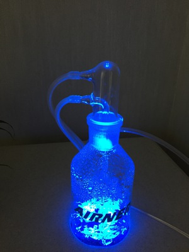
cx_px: 94
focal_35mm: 29
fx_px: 211
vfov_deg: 61.7
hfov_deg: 48.2
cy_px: 126
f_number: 2.2
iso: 250
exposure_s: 1/20
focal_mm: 4.15
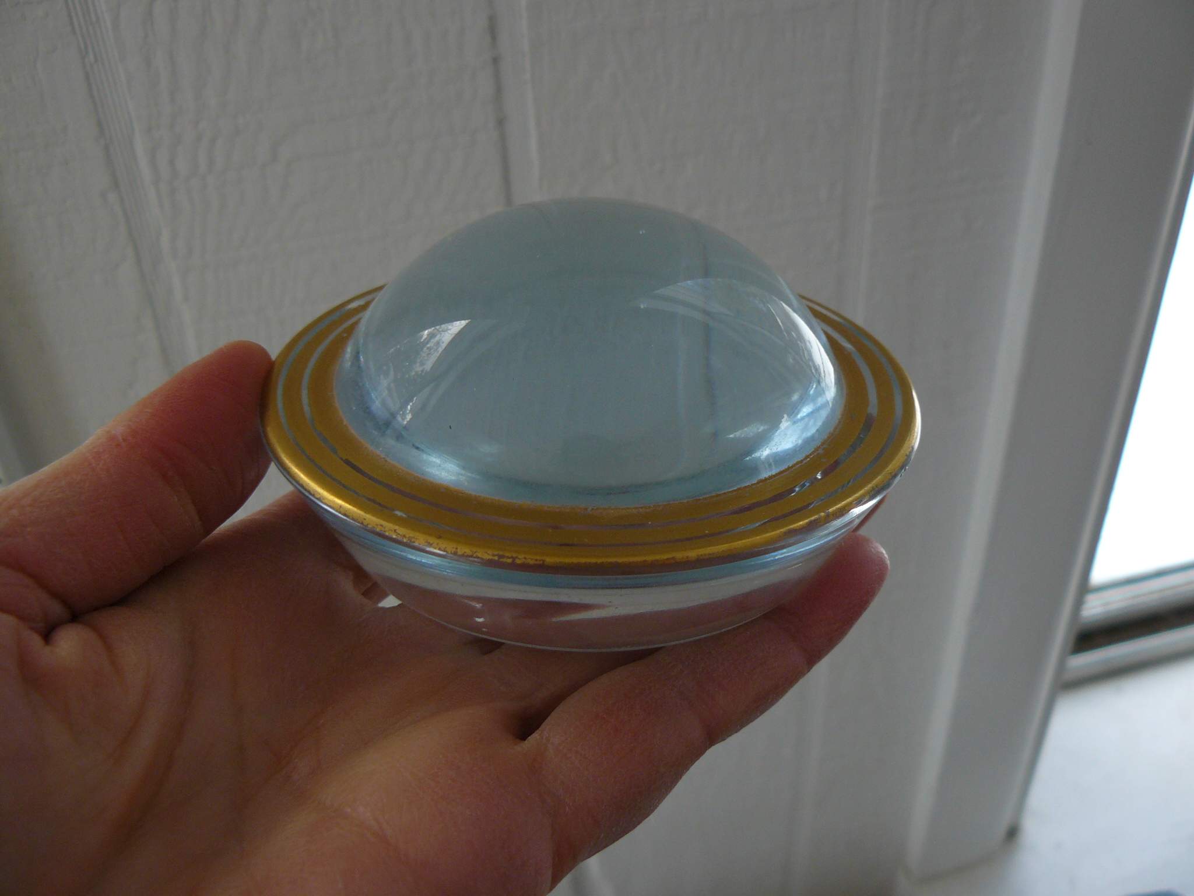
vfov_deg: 39.7
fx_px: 1242
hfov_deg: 51.4
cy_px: 448
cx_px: 597
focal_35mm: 36
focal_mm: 6
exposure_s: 1/100
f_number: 2.8
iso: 100
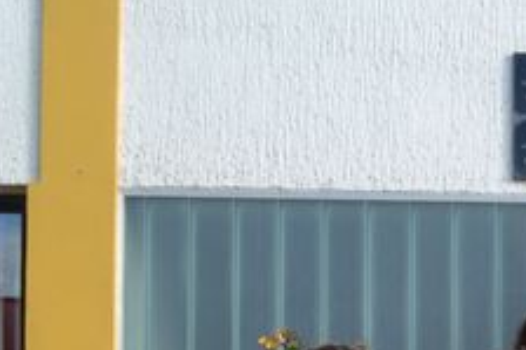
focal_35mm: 151
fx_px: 2205
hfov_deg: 12.0
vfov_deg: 8.7
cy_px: 640
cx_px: 1085
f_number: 5.6
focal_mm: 22
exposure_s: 1/125
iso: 110
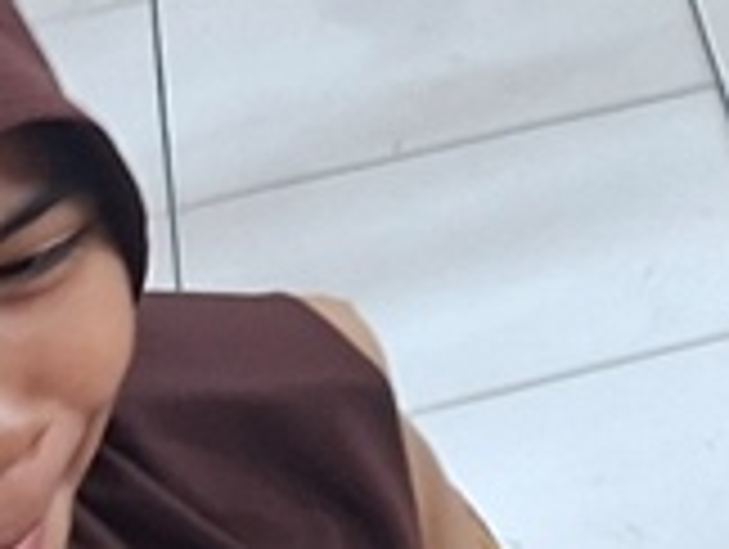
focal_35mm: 170
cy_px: 238
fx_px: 3585
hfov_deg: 8.9
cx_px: 2340
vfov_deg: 8.8
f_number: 1.8
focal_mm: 5.54
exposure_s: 1/33
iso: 250
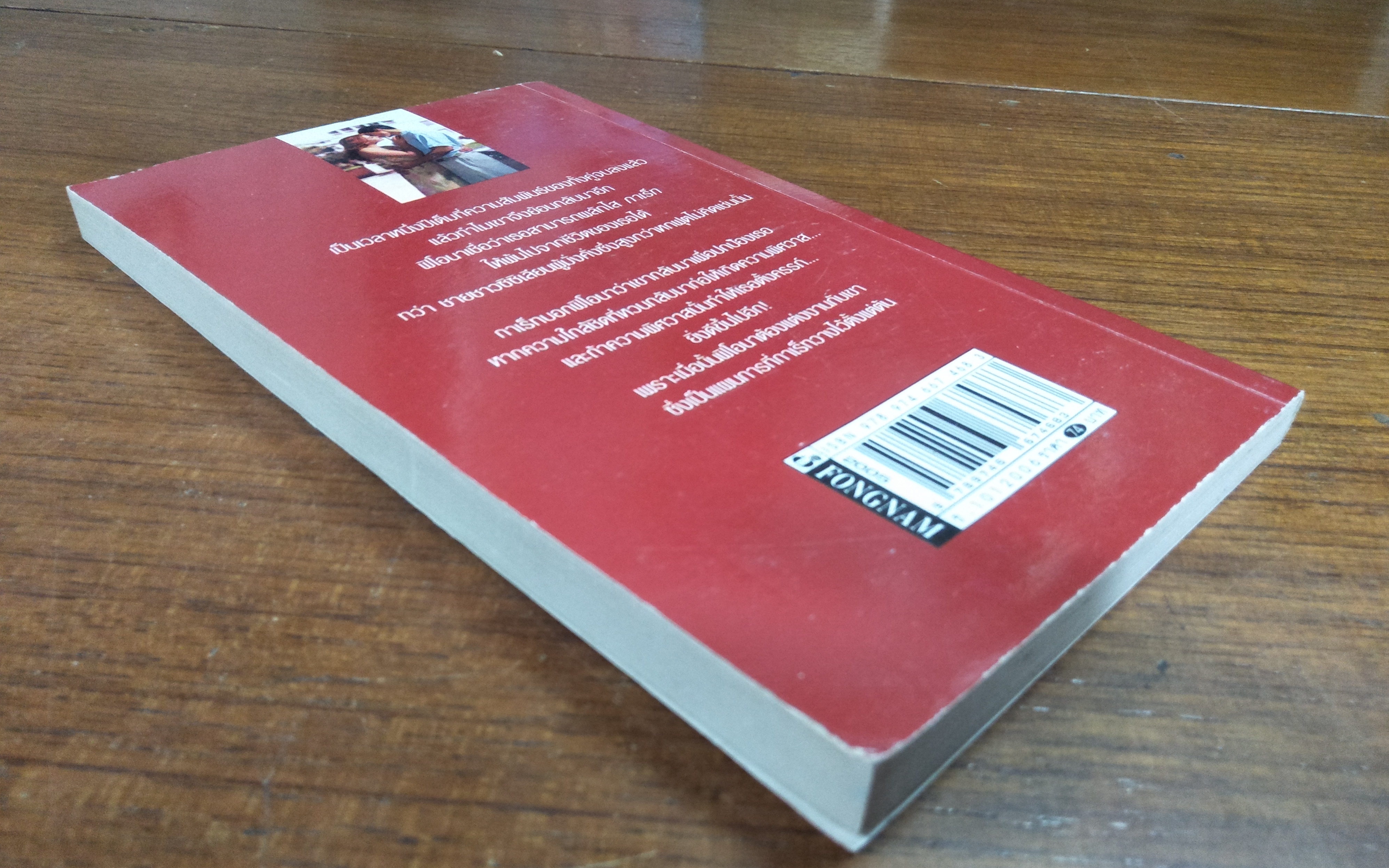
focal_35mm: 22
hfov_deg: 79.6
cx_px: 717
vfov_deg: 54.8
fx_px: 833
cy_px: 504
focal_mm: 3.46
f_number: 2.2
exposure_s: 1/33
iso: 413
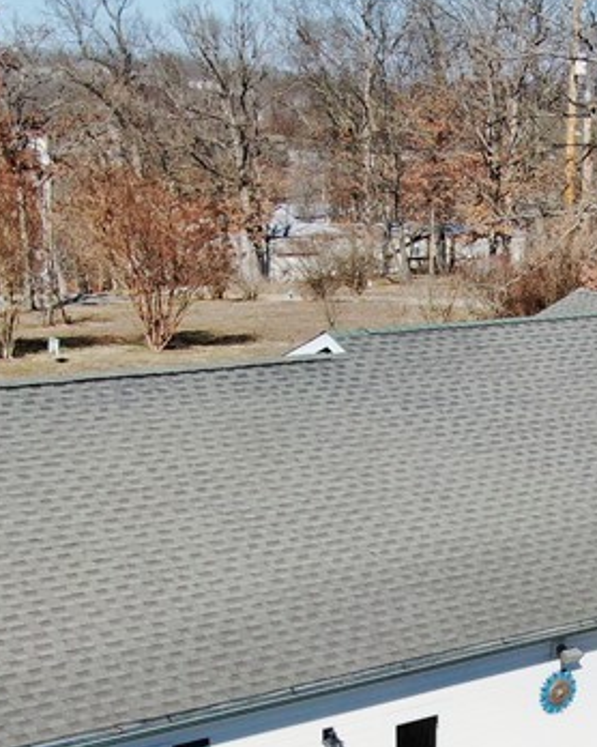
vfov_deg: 26.5
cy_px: 693
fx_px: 1525
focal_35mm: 69
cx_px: 556
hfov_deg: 21.6
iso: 100
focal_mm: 4.39
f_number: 2.8
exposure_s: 1/1250
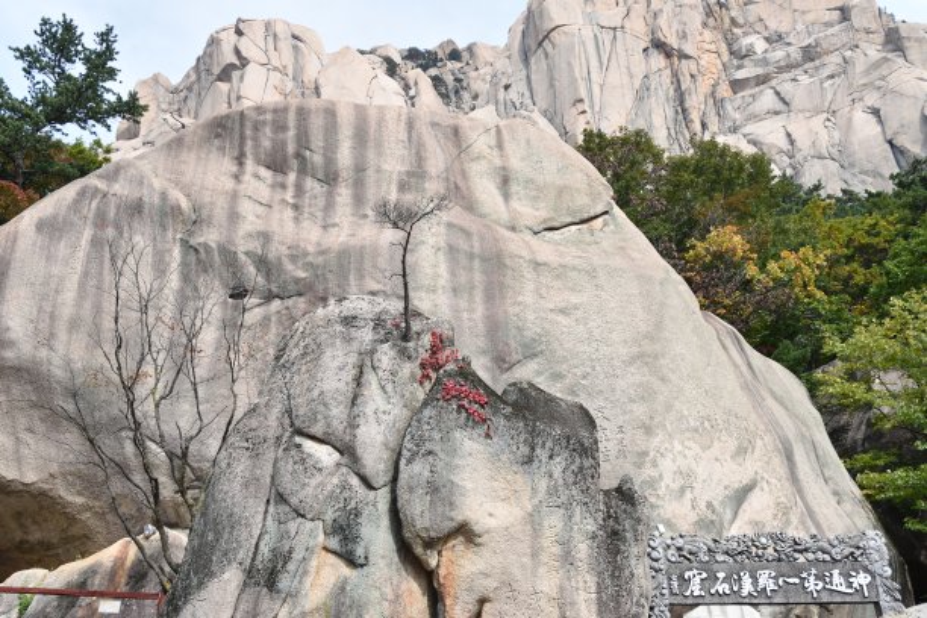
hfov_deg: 43.6
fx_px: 1159
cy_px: 309
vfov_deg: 29.9
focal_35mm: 45
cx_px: 464
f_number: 8
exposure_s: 1/250
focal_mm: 30
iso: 200
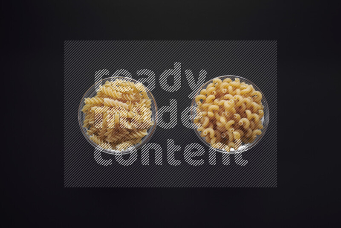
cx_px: 170
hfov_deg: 39.6
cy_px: 114
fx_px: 474
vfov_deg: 27.0
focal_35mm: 50
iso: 100
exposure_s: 1/100
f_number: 8
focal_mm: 50
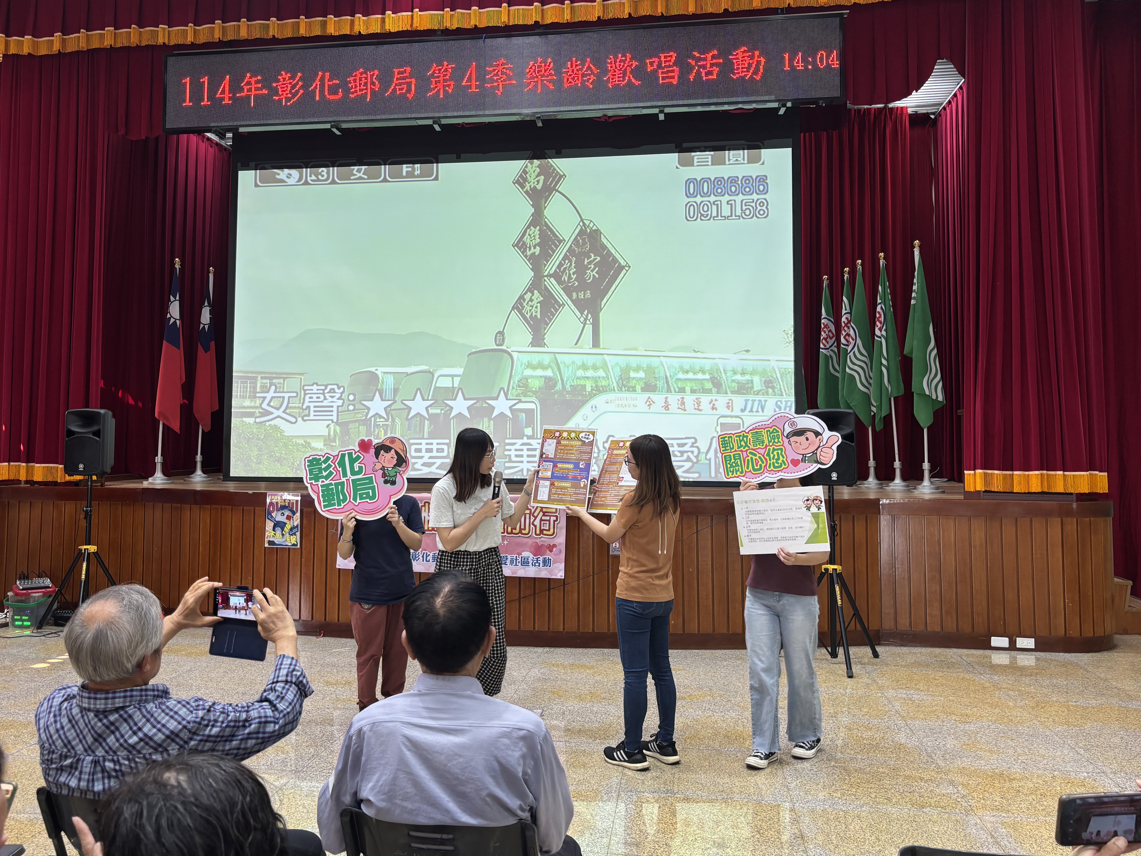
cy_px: 371
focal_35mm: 30
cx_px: 519
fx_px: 989
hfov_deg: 59.9
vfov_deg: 46.7
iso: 80
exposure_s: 1/60
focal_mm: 5.96
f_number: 1.6
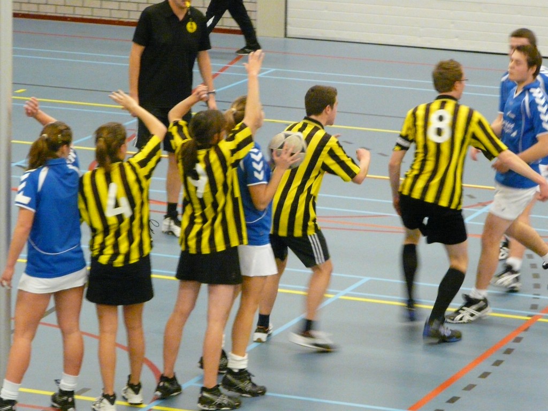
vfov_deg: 8.1
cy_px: 206
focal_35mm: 183
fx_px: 2897
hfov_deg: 10.8
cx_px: 274
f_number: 3.6
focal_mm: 30
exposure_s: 1/50
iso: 1000
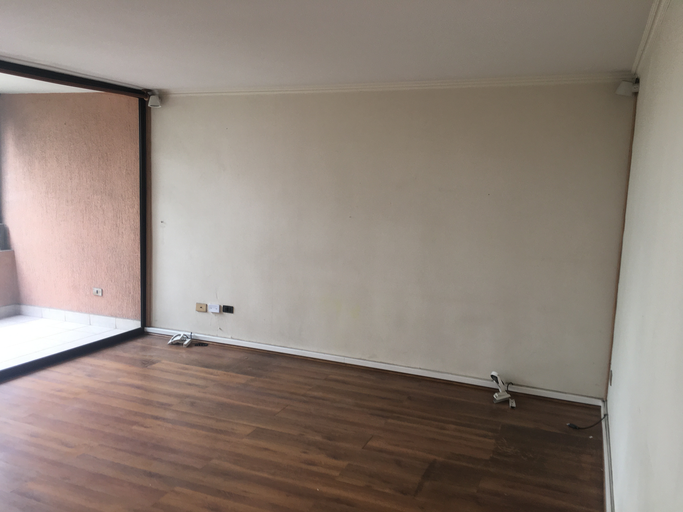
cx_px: 342
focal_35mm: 29
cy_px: 256
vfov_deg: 48.2
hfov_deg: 61.7
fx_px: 572
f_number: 2.2
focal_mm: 4.15
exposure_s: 1/33
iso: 32
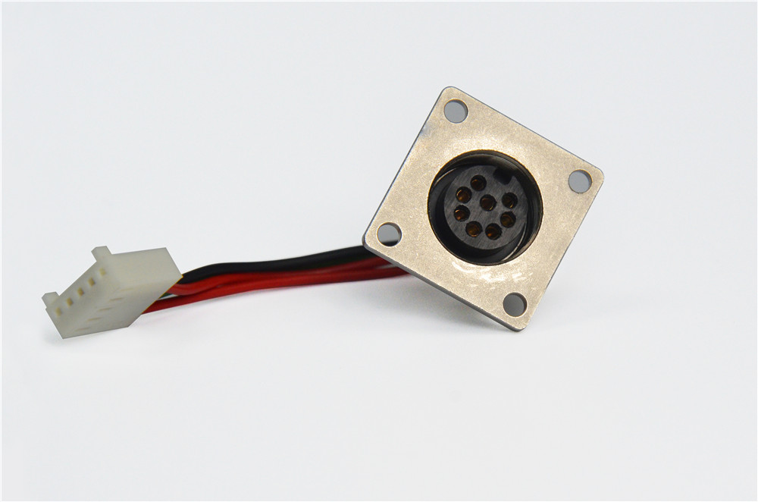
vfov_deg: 8.7
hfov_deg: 13.1
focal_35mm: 158
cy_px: 251
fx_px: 3309
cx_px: 379
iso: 800
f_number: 9
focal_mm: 105
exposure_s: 1/320
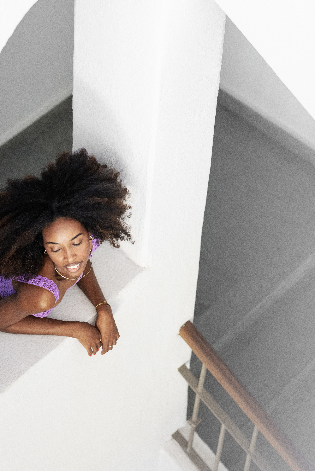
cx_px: 164
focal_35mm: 145
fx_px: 1902
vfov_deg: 14.1
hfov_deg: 9.5
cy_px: 159
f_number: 2
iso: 400
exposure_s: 1/160
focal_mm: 75
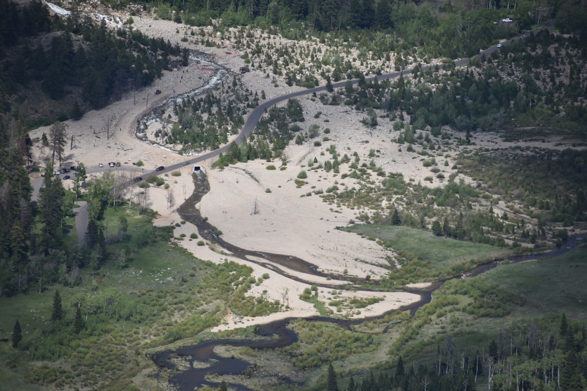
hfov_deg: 6.9
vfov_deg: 4.6
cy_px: 196
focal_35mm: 300
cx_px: 294
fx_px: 4892
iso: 100
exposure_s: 1/640
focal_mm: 300
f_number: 6.3
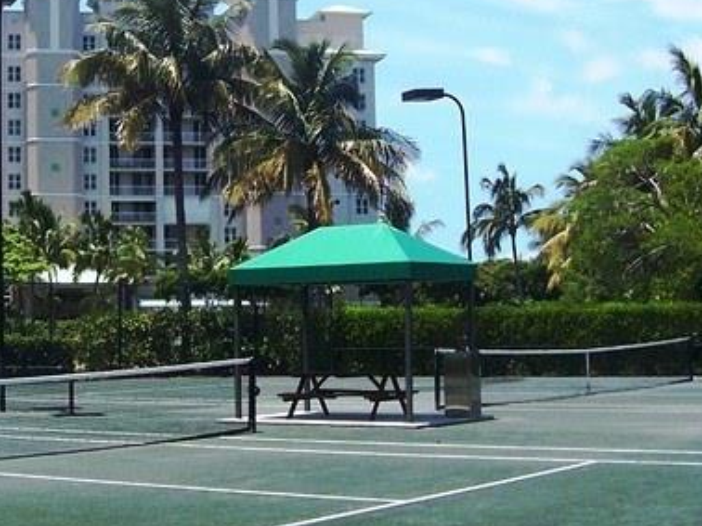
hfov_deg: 26.9
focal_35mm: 72
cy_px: 203
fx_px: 1459
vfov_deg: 20.4
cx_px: 227
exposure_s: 1/350
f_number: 5.6
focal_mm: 5.6
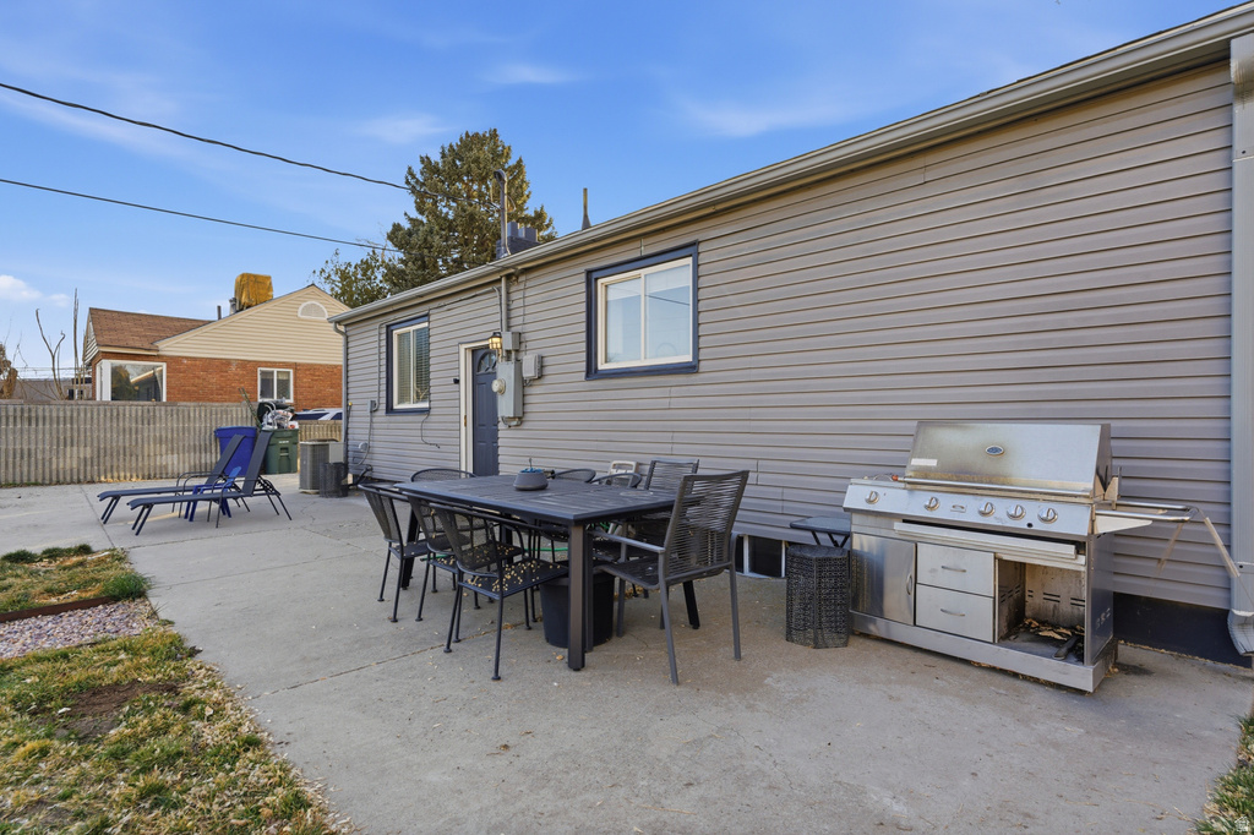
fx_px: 630
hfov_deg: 89.7
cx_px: 627
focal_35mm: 18
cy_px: 418
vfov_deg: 67.1
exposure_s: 1/1250
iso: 100
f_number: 9
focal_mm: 18.1
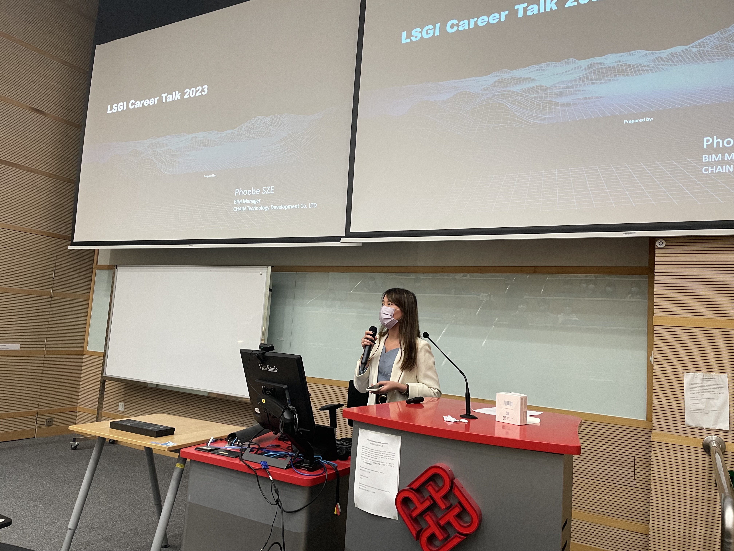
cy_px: 276
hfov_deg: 67.3
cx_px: 367
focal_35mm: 26
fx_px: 551
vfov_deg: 53.1
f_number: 1.6
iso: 125
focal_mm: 4.2
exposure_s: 1/59
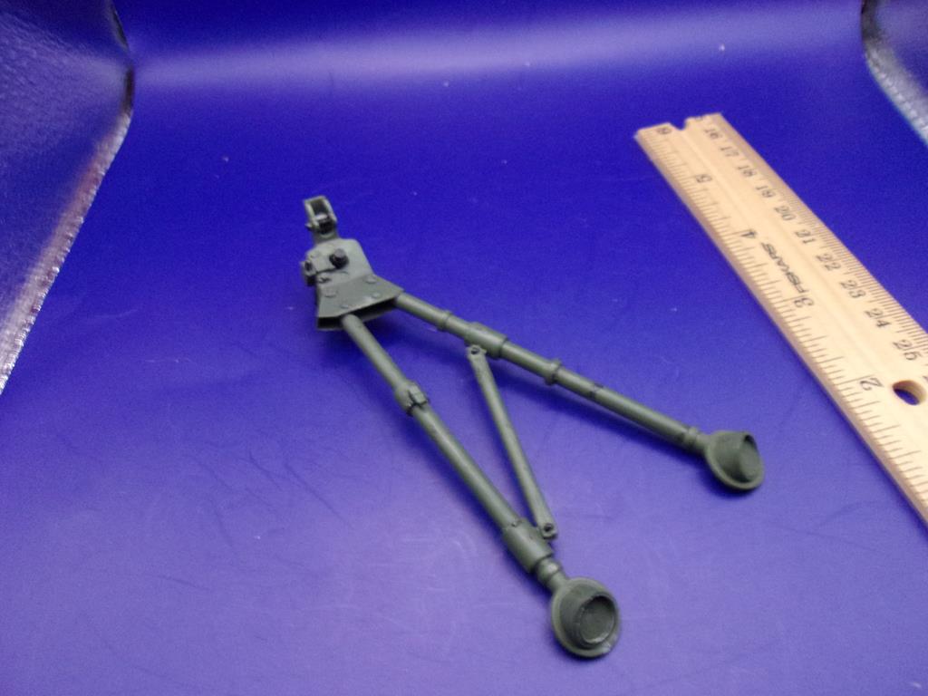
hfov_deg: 65.3
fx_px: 724
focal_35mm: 27
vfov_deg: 51.4
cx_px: 464
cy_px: 348
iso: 427
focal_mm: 4.9
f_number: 3
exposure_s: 1/17
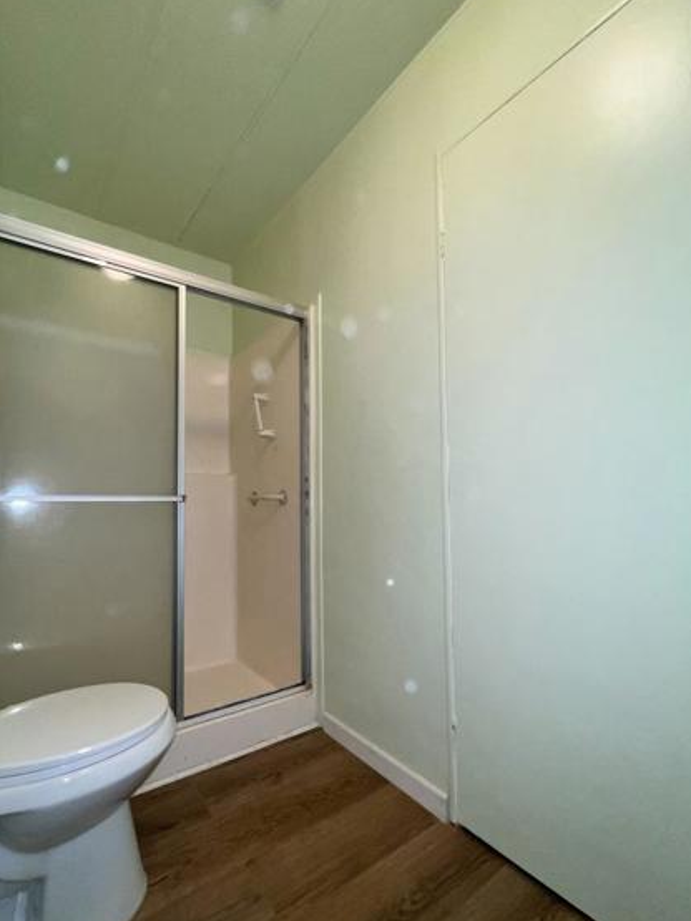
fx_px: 399
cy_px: 486
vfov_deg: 98.1
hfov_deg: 81.6
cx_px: 317
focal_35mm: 15
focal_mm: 1.57
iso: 64
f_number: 1.8
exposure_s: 1/76
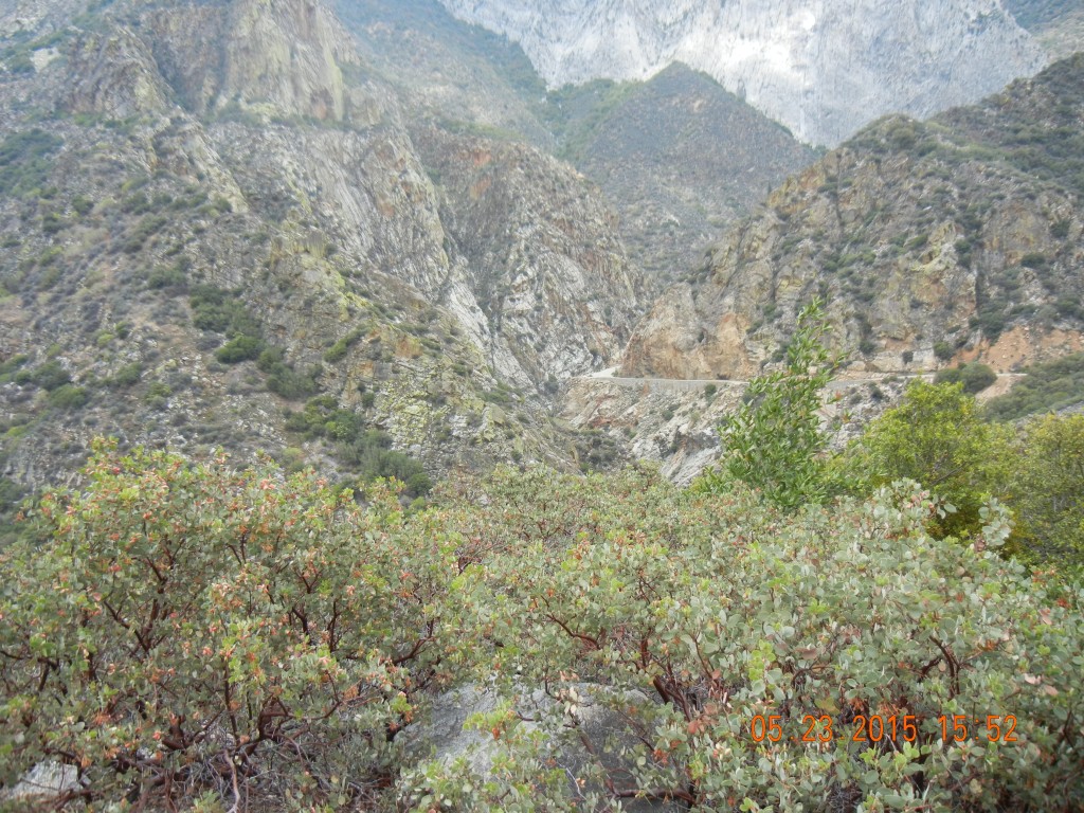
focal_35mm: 30
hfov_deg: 60.0
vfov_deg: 46.8
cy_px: 406
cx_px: 542
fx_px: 939
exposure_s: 1/476
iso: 160
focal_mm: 5.4
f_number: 3.5
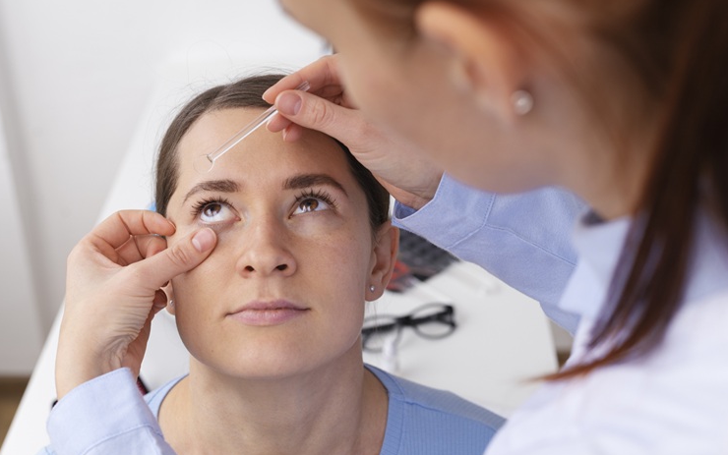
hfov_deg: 38.9
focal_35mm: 52
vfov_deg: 24.9
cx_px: 367
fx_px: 1032
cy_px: 212
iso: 320
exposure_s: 1/200
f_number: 5
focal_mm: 50
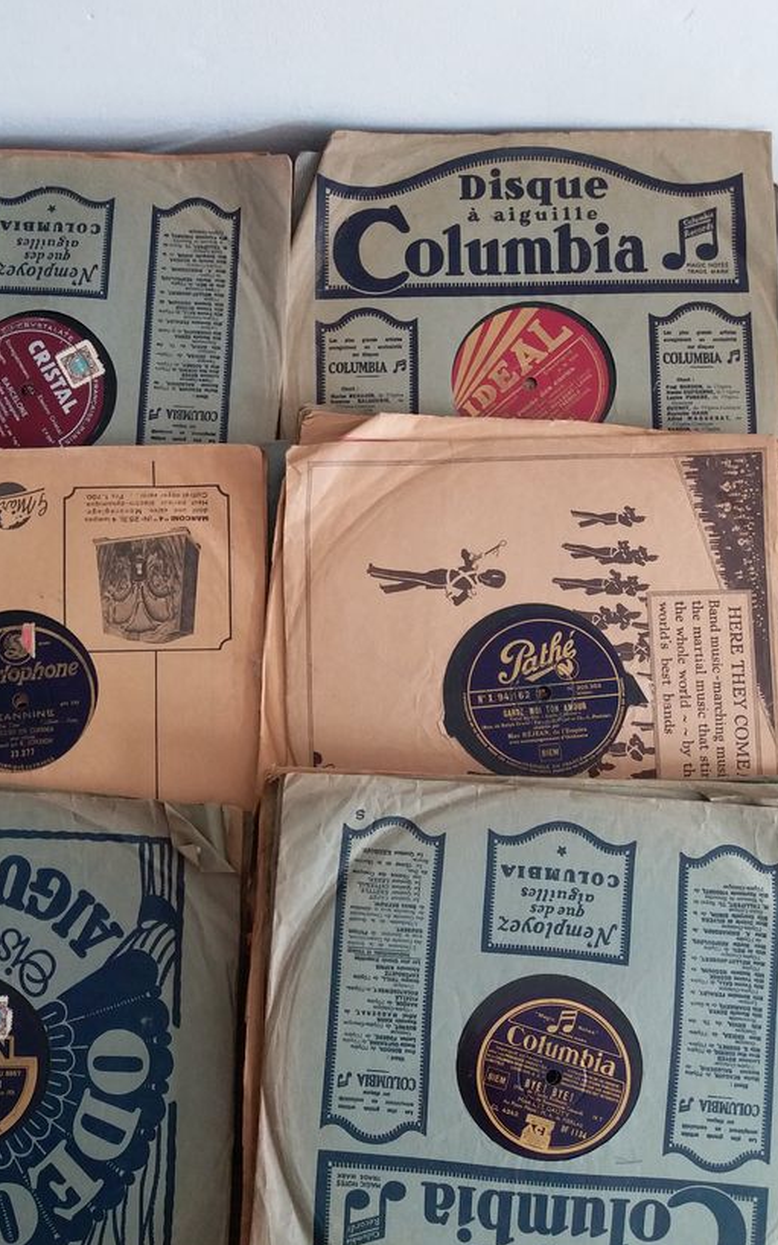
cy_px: 635
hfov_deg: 35.9
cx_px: 263
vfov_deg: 55.3
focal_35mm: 35
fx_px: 1188
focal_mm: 3.7
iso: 125
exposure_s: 1/33
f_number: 1.9
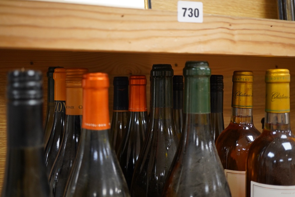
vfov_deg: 29.9
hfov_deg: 43.6
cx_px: 148
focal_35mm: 45
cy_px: 98
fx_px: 369
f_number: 5.6
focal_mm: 30
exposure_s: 1/125
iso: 1250
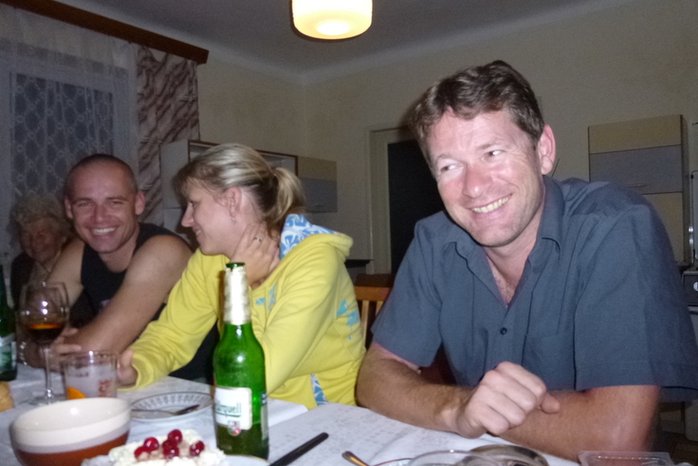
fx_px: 524
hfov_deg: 67.3
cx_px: 360
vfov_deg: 48.0
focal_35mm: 27
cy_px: 237
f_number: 3.1
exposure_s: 1/250
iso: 400
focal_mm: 4.5
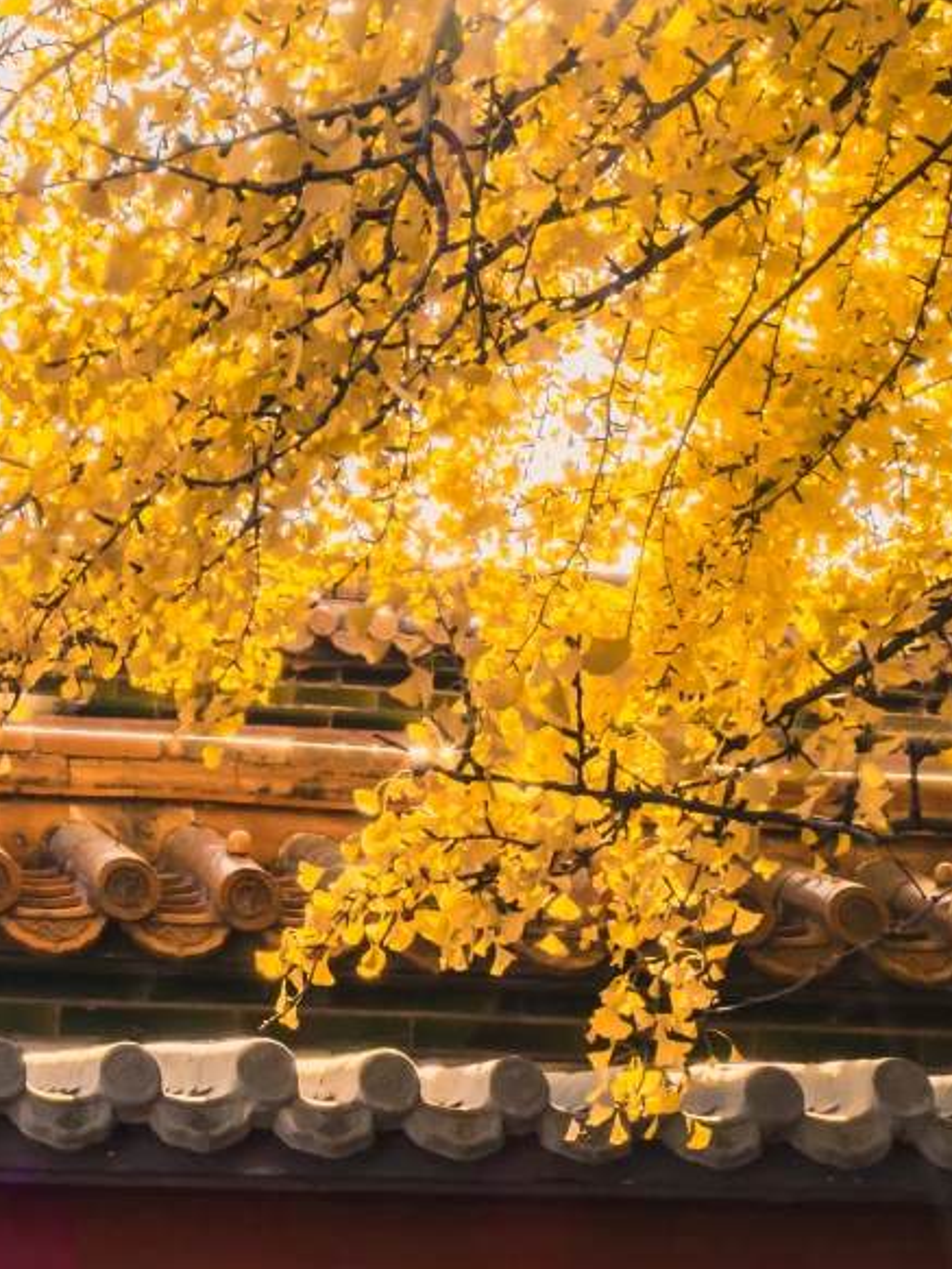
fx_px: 3444
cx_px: 253
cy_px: 399
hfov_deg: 15.7
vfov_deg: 20.8
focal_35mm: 94
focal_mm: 19
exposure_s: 1/60
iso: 320
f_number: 16
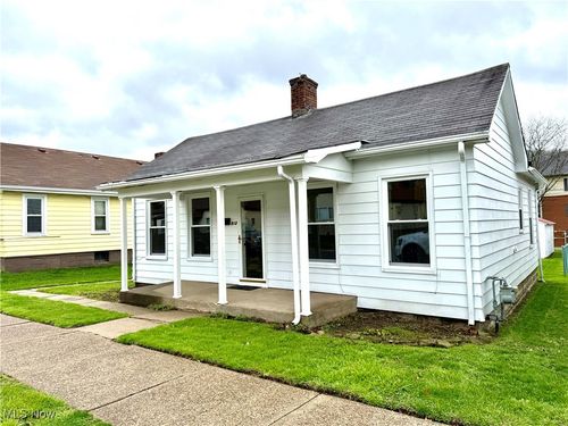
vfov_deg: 56.8
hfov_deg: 71.6
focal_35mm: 24
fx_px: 394
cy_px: 213
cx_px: 284
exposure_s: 1/1314
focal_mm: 6.76
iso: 80
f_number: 1.78
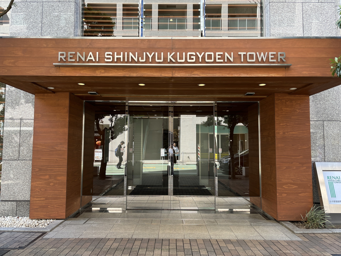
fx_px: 256
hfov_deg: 67.3
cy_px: 128
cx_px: 170
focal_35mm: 26
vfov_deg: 53.1
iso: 40
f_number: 1.6
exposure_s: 1/121
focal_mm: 5.96
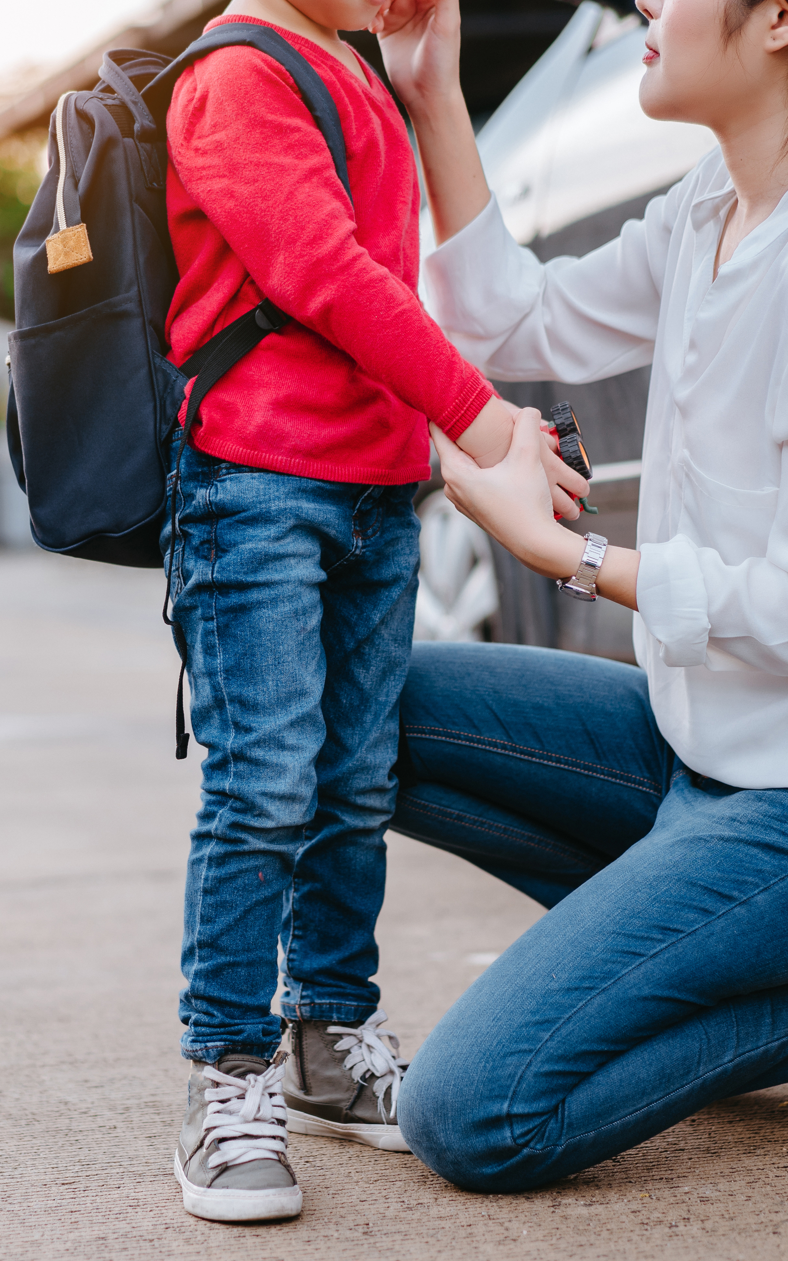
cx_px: 255
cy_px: 629
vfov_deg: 24.4
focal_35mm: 85
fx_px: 2920
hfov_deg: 15.3
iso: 160
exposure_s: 1/400
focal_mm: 55
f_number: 2
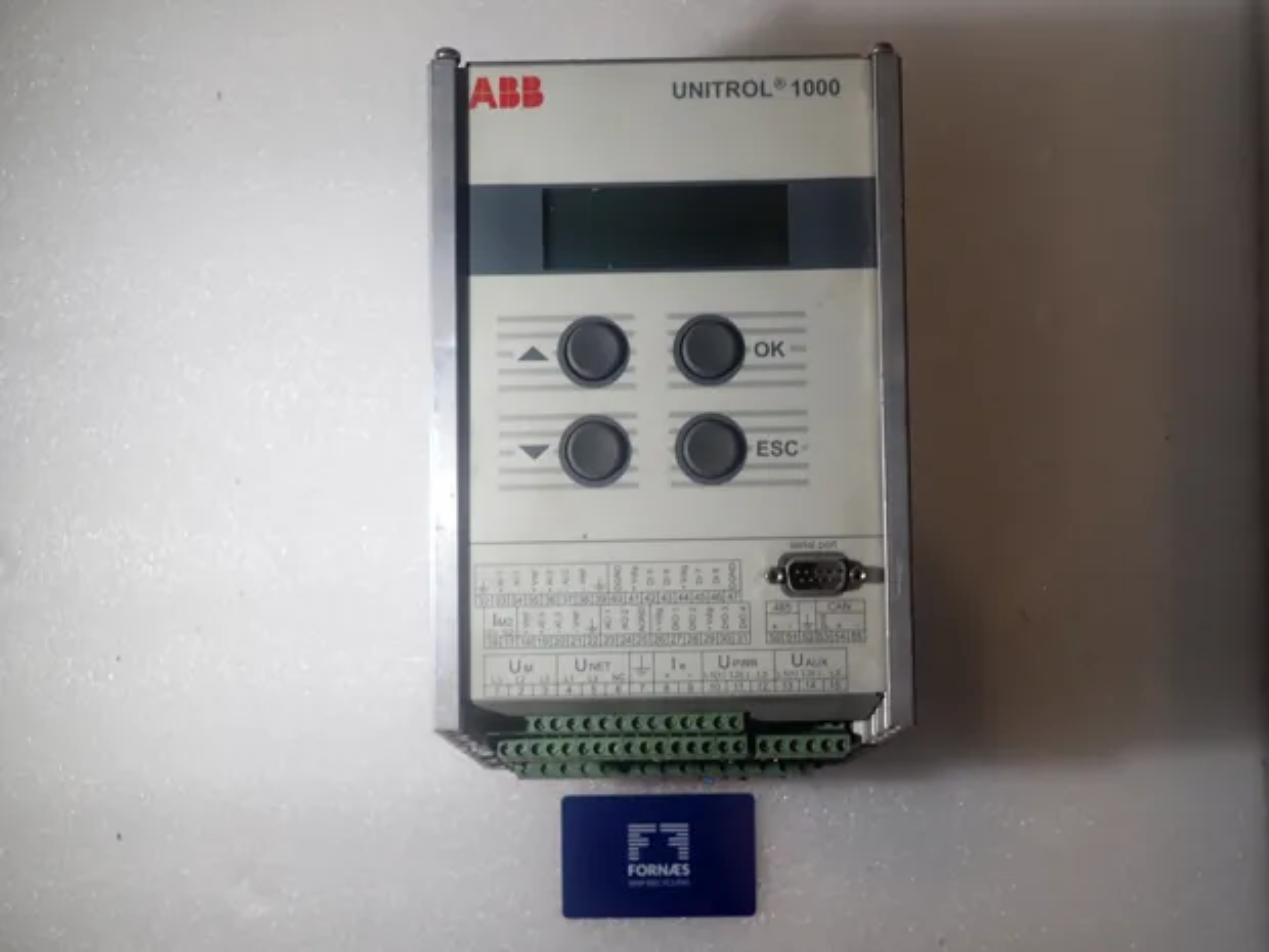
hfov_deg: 69.4
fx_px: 916
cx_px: 634
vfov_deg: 54.9
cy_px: 476
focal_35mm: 25
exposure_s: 1/200
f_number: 2
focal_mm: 4.5
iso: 100
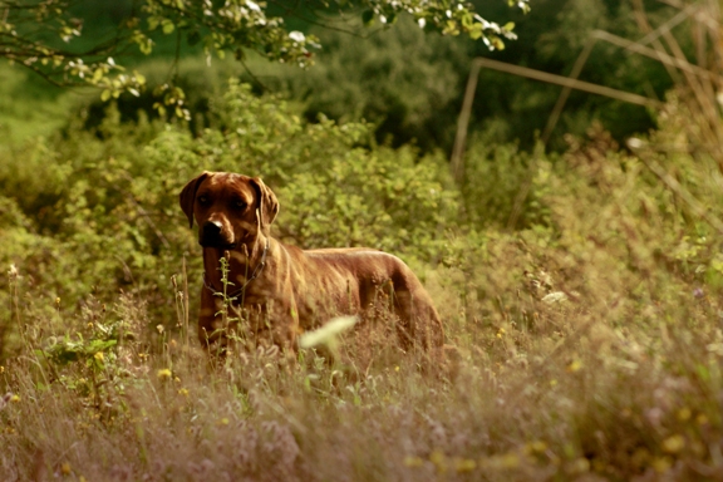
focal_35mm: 165
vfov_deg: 8.3
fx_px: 3313
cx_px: 362
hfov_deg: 12.5
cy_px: 241
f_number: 7.1
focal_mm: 110
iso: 400
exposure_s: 1/250
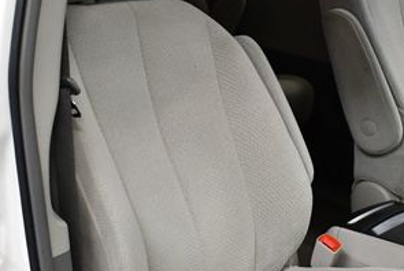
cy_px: 142
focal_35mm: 78
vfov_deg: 17.6
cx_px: 227
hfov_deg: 25.9
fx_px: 877
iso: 1250
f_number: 3.5
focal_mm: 18
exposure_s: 1/125
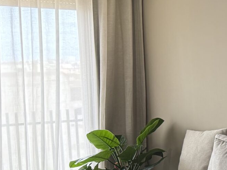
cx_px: 392
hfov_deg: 17.6
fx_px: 610
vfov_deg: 15.9
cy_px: 109
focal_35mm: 93
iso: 200
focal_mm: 6.76
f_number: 1.78
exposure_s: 1/190
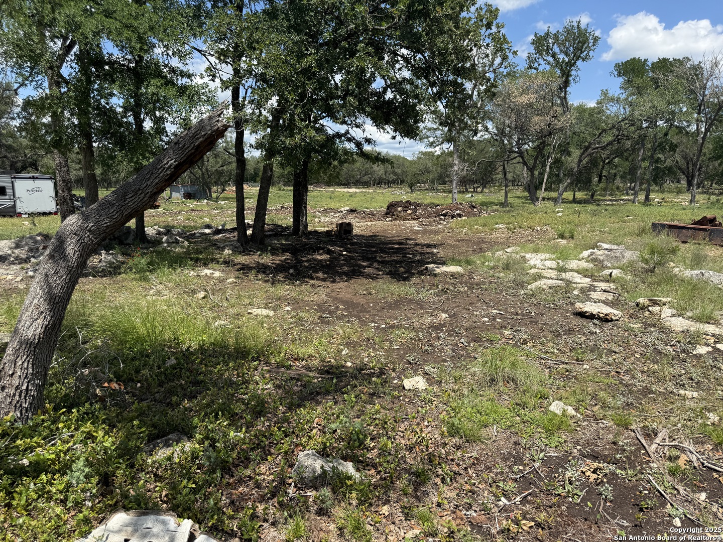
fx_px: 501
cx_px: 362
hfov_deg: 71.6
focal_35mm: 24
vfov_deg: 56.8
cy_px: 271
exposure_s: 1/3145
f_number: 1.78
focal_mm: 6.76
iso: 80
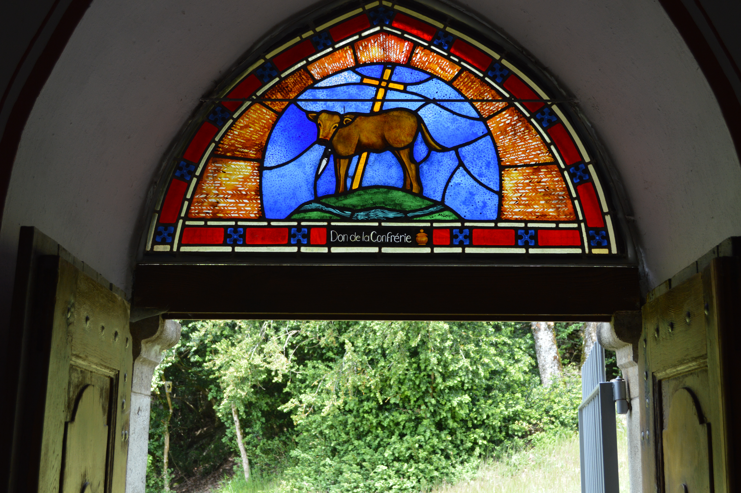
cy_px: 246
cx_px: 370
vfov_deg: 29.8
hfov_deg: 43.6
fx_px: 925
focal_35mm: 45
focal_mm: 30
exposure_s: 1/125
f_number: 5.6
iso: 360
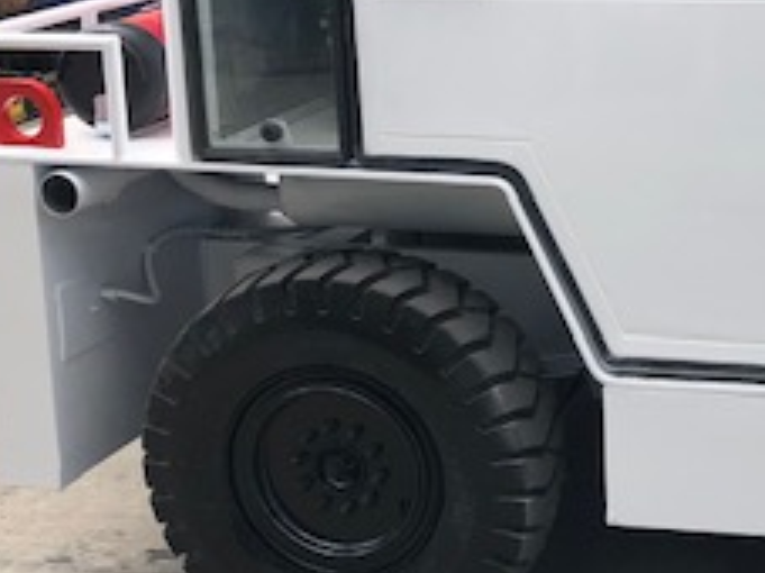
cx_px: 930
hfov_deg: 22.7
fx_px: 1745
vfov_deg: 18.4
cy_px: 64
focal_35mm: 79
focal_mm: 4
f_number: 1.8
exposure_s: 1/674
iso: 20
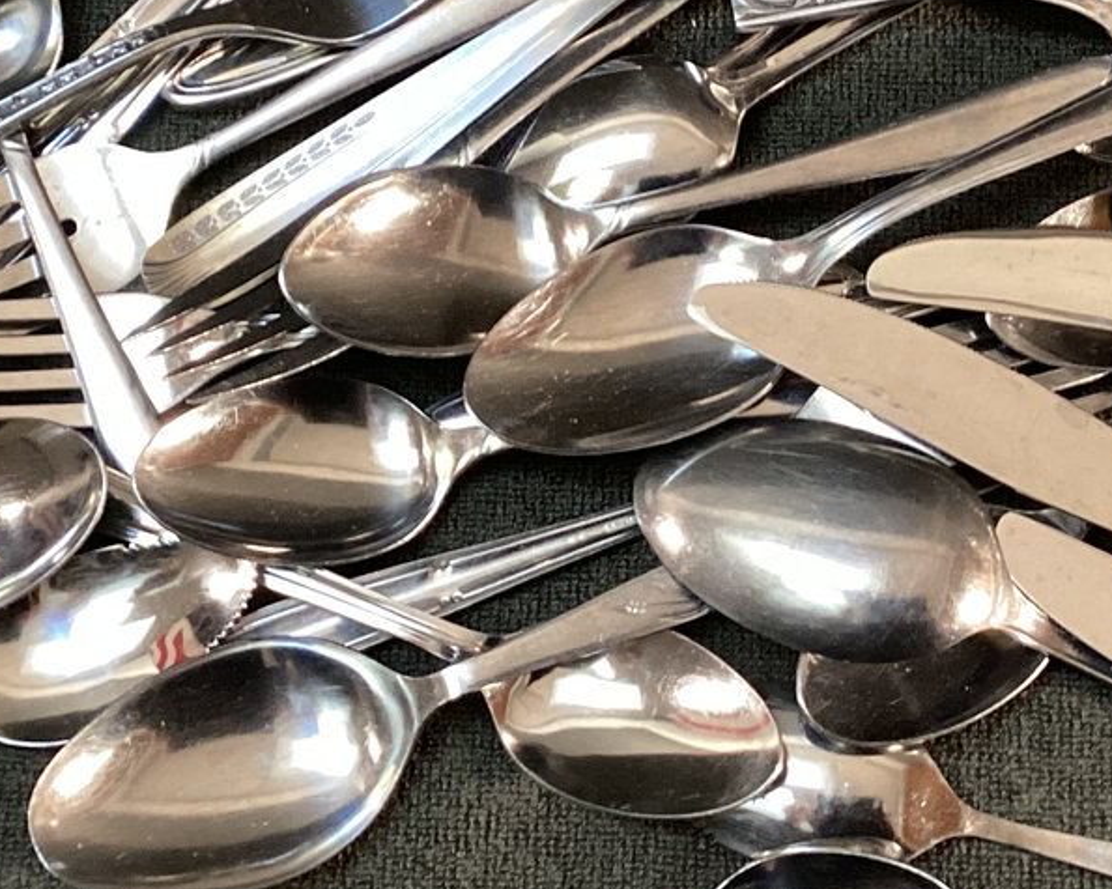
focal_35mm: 77
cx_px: 580
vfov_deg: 19.9
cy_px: 333
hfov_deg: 24.7
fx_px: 2534
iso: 250
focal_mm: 3.3
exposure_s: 1/60
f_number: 2.4
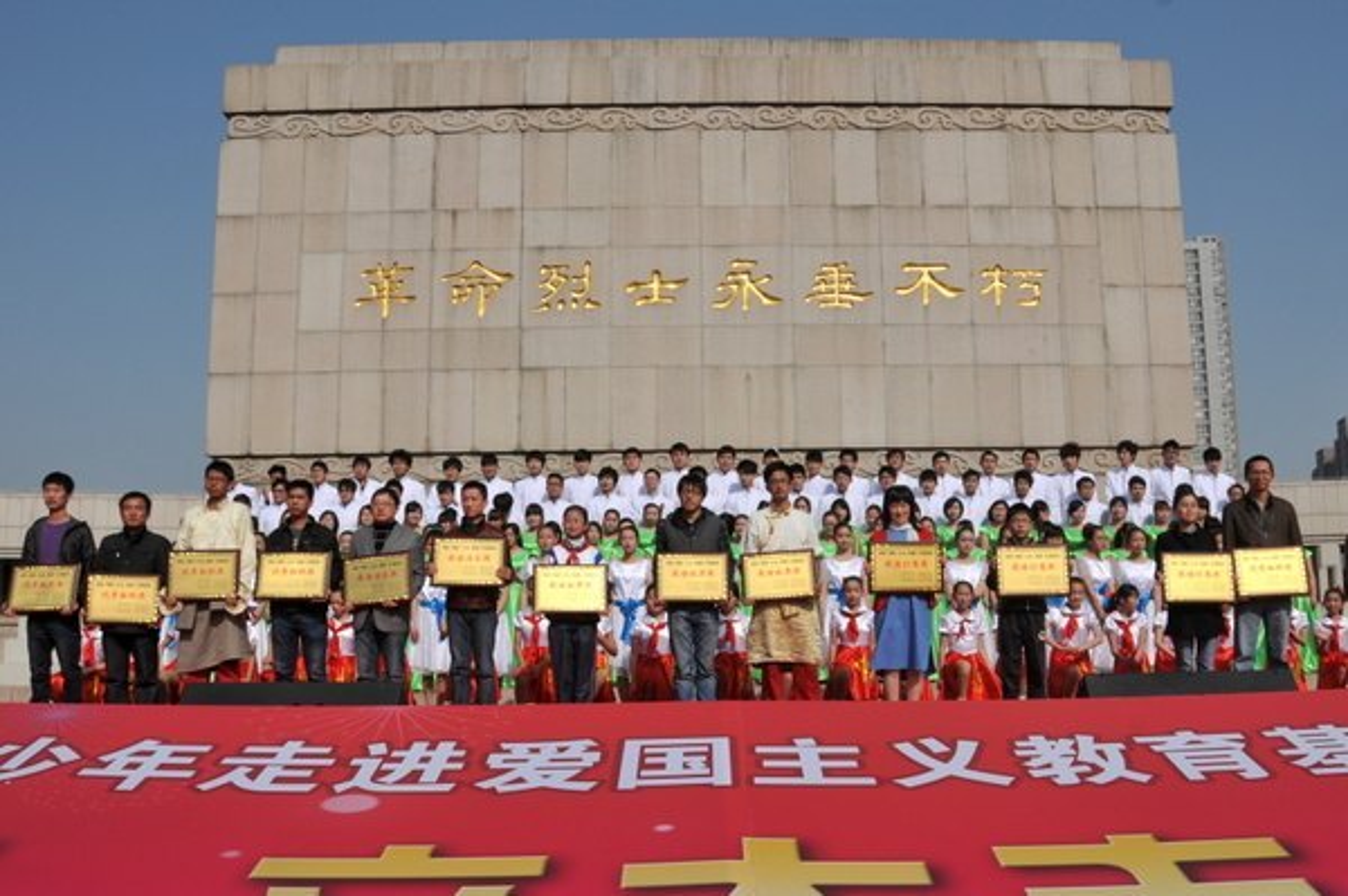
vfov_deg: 47.9
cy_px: 448
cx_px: 674
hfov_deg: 67.4
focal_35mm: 27
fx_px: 1010
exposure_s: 1/640
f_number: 13
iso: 200
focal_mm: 18
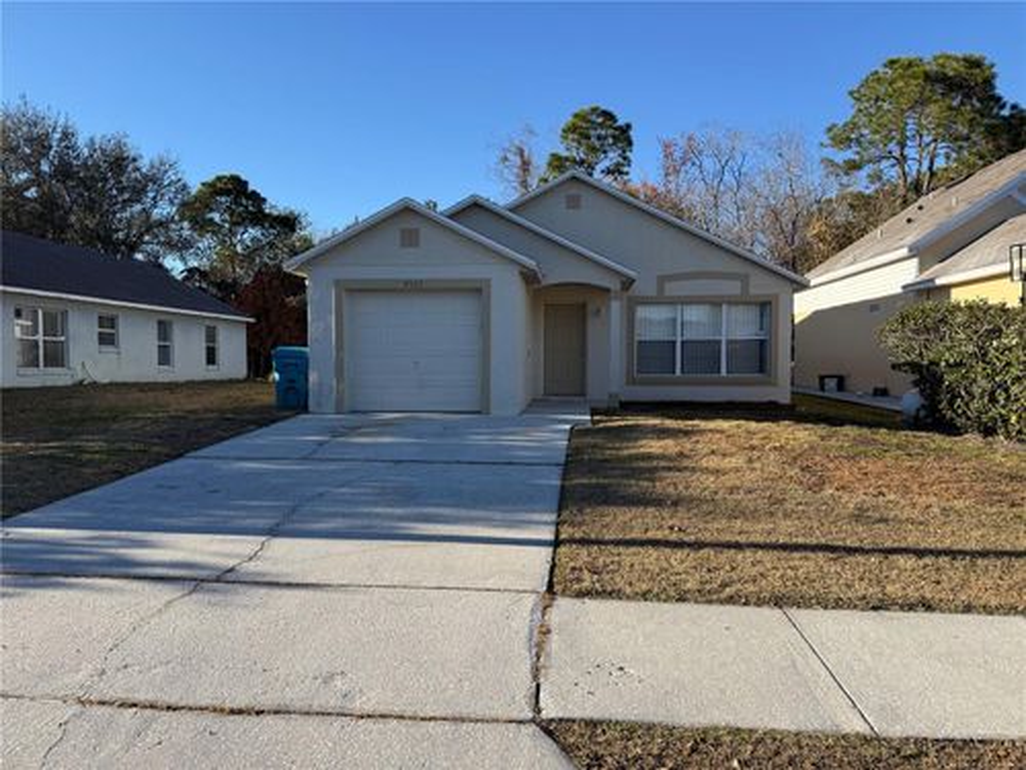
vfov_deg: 56.8
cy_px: 385
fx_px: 711
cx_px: 513
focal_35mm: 24
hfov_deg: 71.6
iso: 100
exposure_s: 1/3425
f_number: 1.78
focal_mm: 6.76
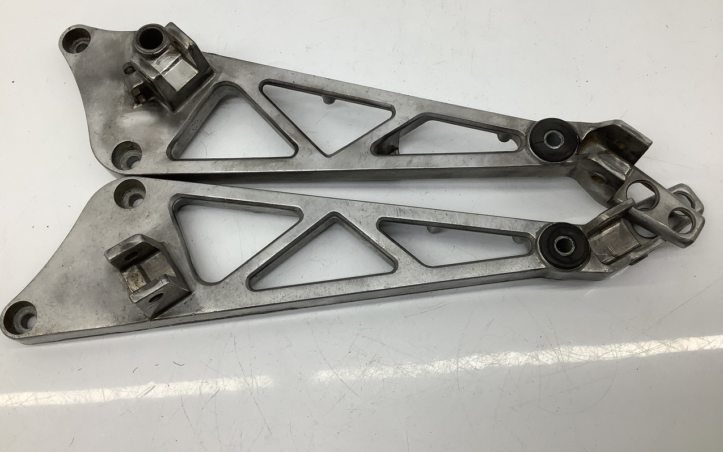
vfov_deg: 38.3
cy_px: 199
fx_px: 650
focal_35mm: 33
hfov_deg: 58.1
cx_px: 361
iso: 40
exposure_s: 1/120
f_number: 2.4
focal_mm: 3.3
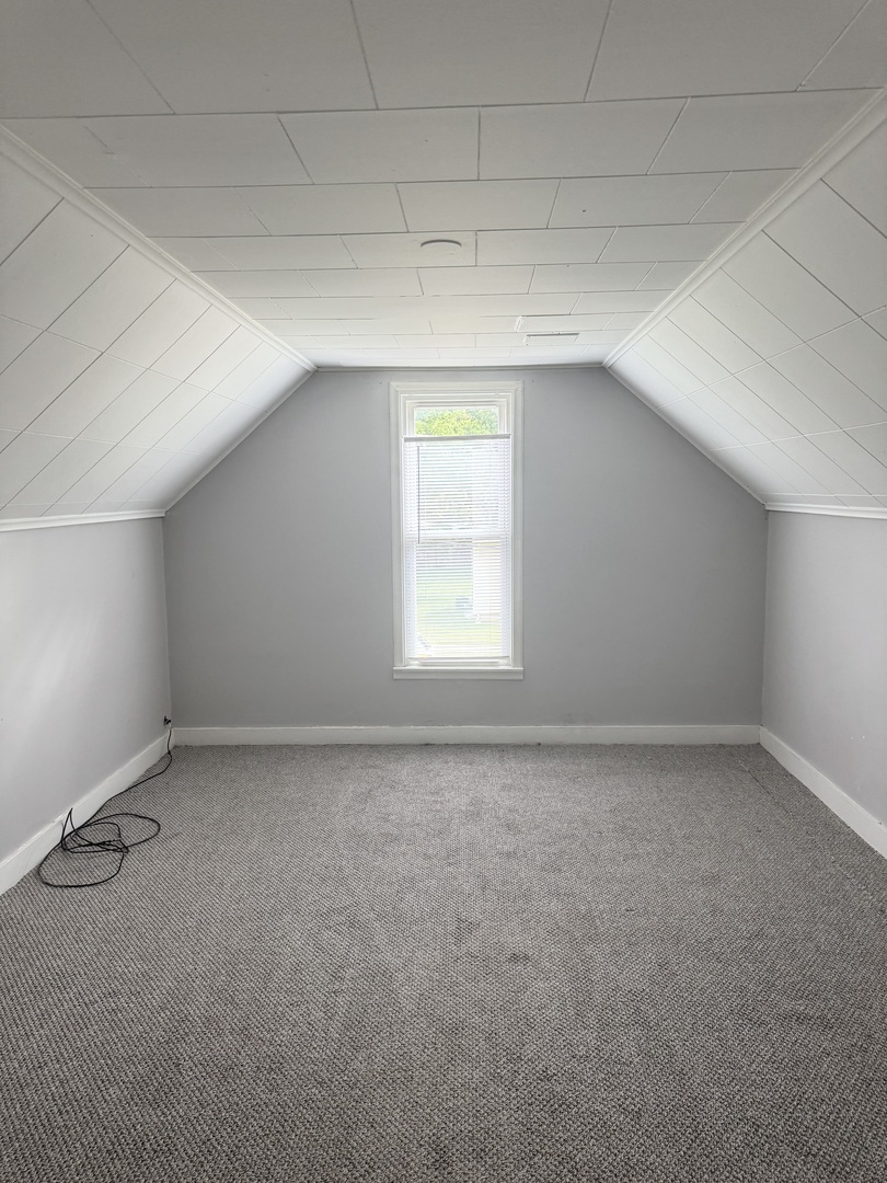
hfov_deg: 56.8
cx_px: 444
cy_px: 592
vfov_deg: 71.6
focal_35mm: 24
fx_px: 820
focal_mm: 6.76
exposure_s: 1/120
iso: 200
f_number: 1.78
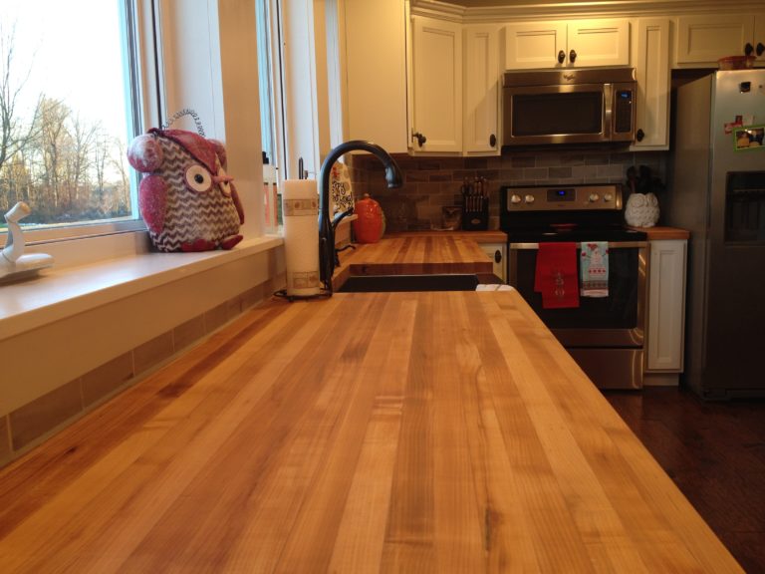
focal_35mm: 35
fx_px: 773
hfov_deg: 52.6
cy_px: 287
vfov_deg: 40.7
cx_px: 382
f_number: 2.4
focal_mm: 4.28
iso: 50
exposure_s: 1/30
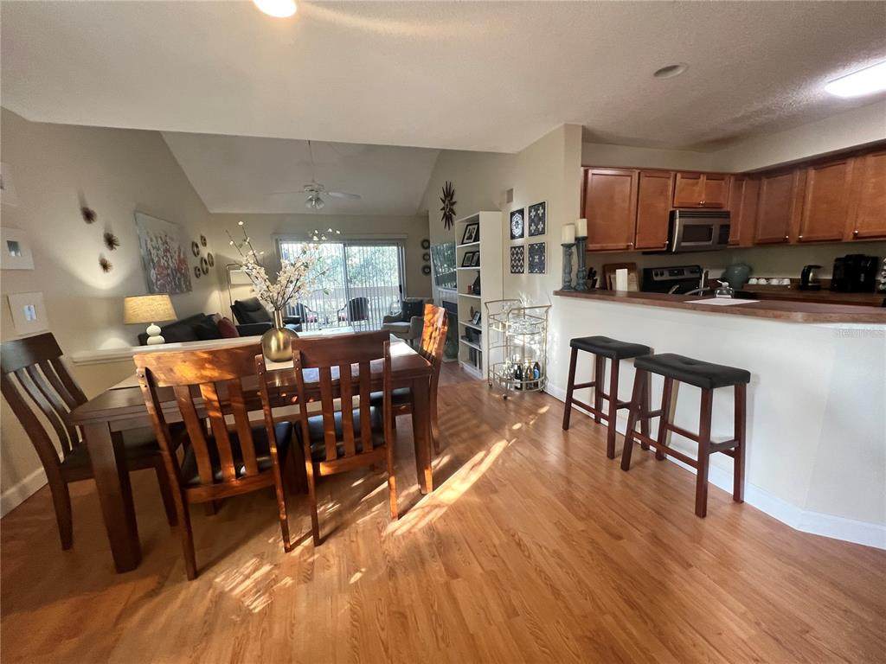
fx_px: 333
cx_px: 443
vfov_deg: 89.9
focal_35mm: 13
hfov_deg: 106.2
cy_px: 332
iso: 250
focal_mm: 1.57
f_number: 1.8
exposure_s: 1/120
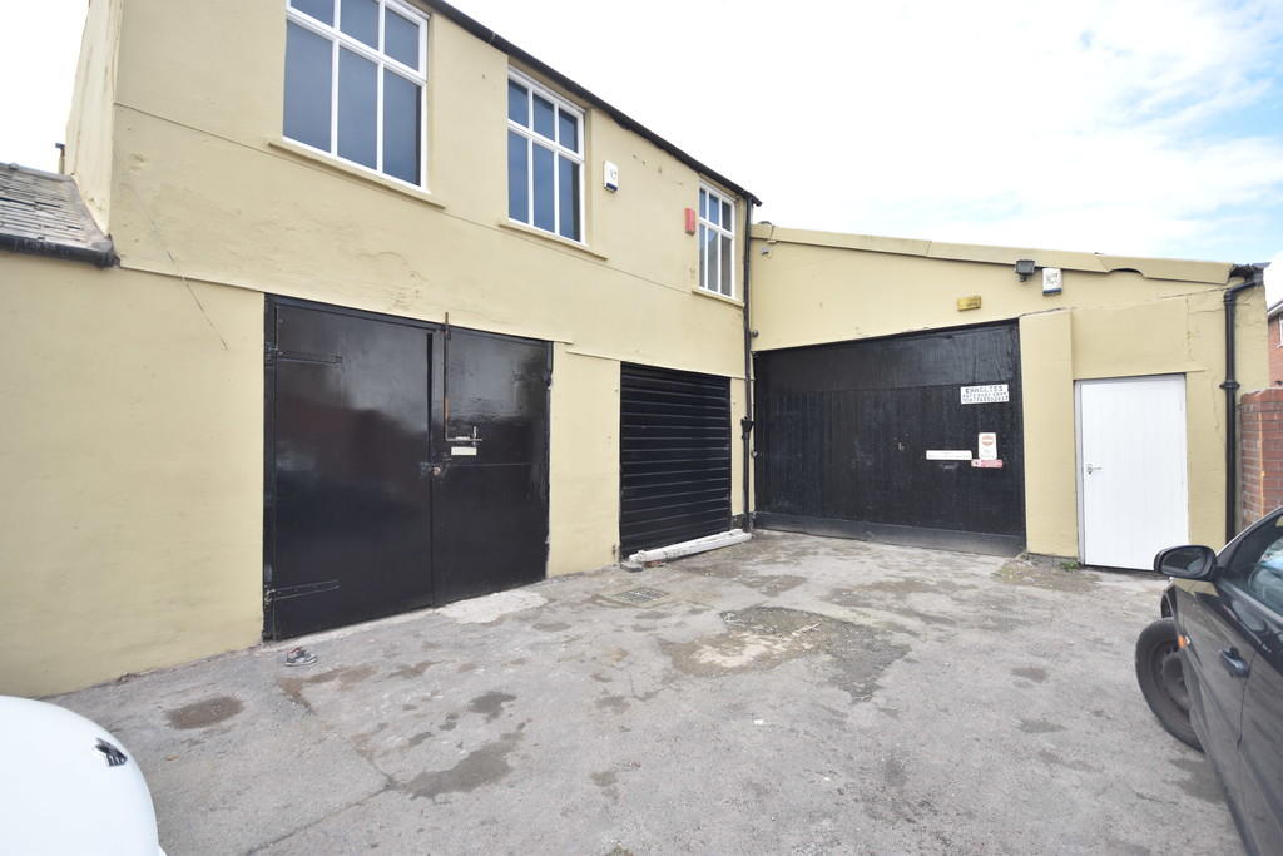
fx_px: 535
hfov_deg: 100.4
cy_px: 428
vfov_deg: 77.3
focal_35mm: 15
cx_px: 642
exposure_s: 1/400
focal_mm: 10
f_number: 4
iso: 200
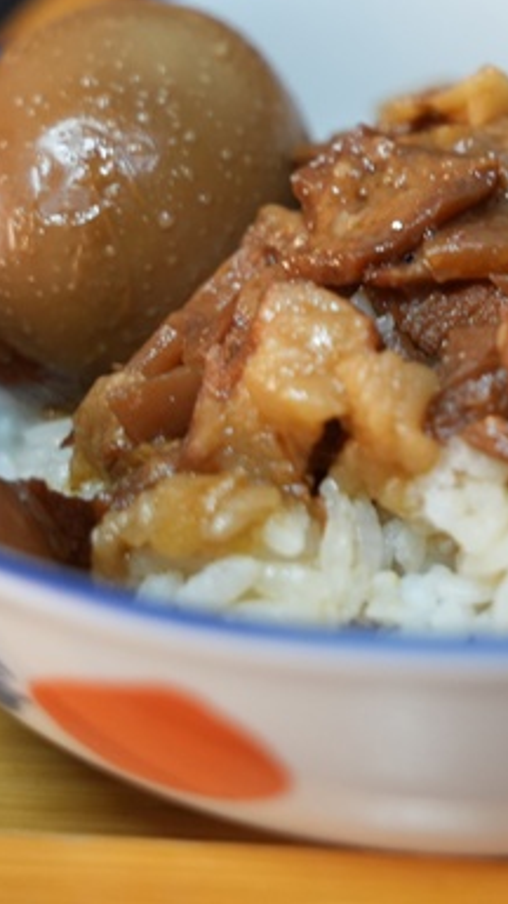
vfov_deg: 19.3
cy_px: 201
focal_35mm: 110
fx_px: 2637
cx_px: 666
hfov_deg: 10.7
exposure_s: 1/50
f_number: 3.2
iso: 1250
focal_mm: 39.4
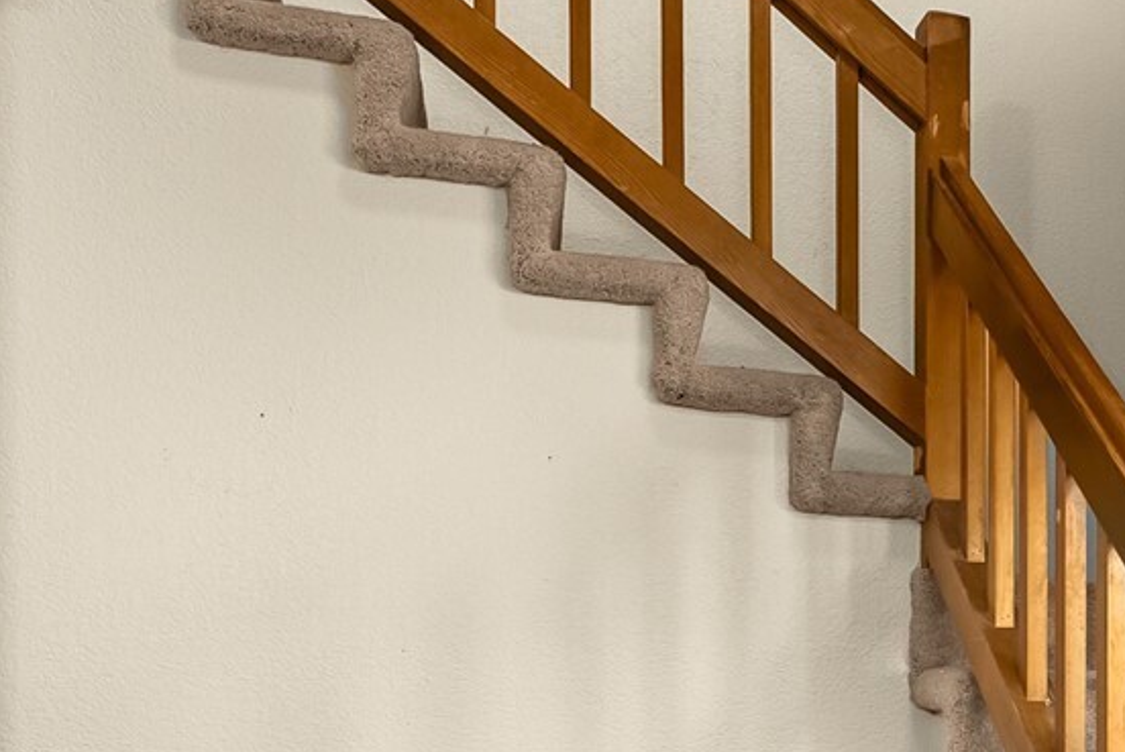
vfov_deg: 29.4
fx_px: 1345
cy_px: 738
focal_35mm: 43
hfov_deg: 41.9
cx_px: 1004
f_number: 7.1
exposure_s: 1/2
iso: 1000
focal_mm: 14
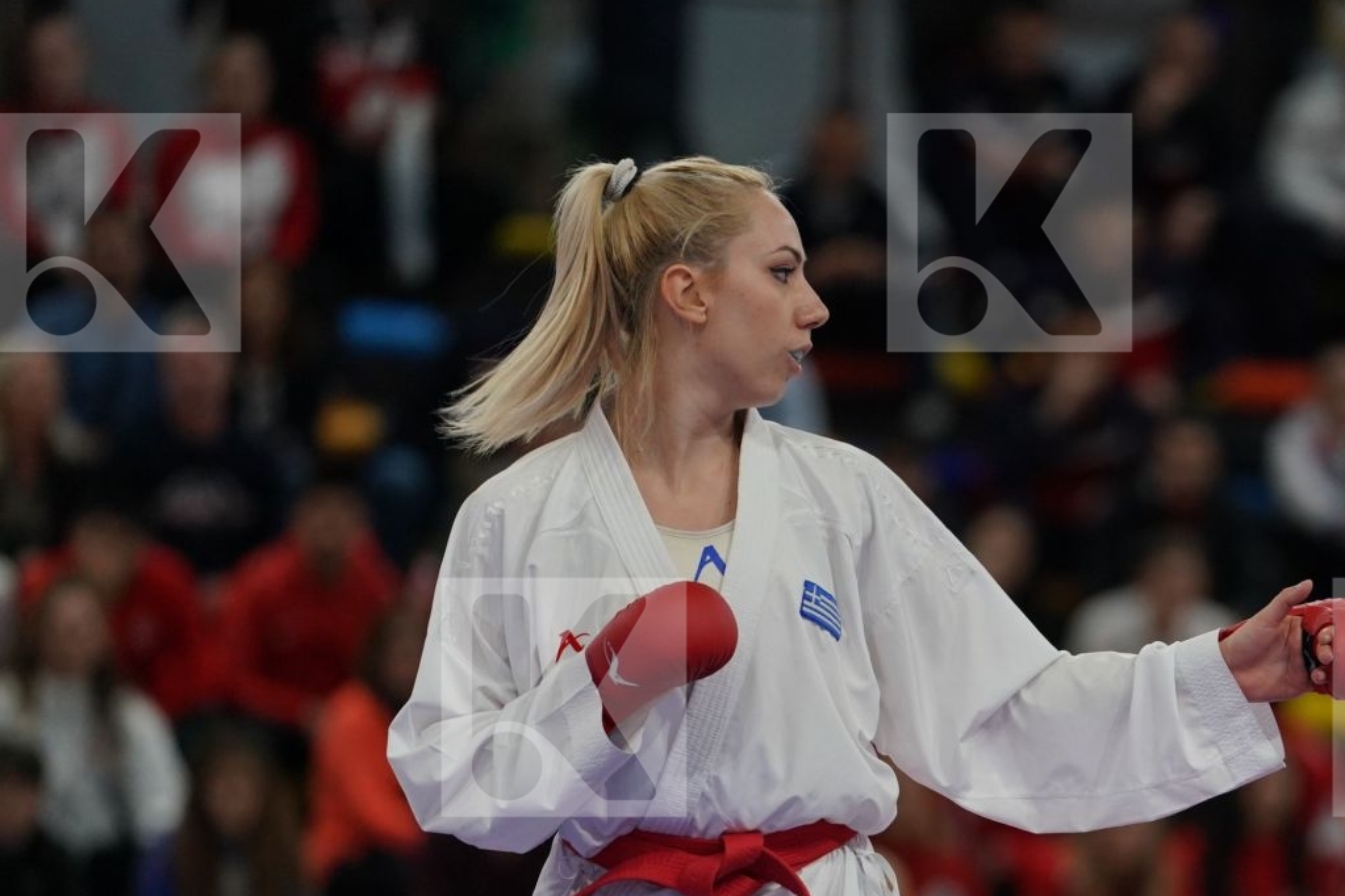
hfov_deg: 5.9
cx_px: 1010
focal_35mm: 352
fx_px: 13150
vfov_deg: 3.9
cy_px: 698
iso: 1600
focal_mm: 200
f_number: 2.8
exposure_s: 1/1000
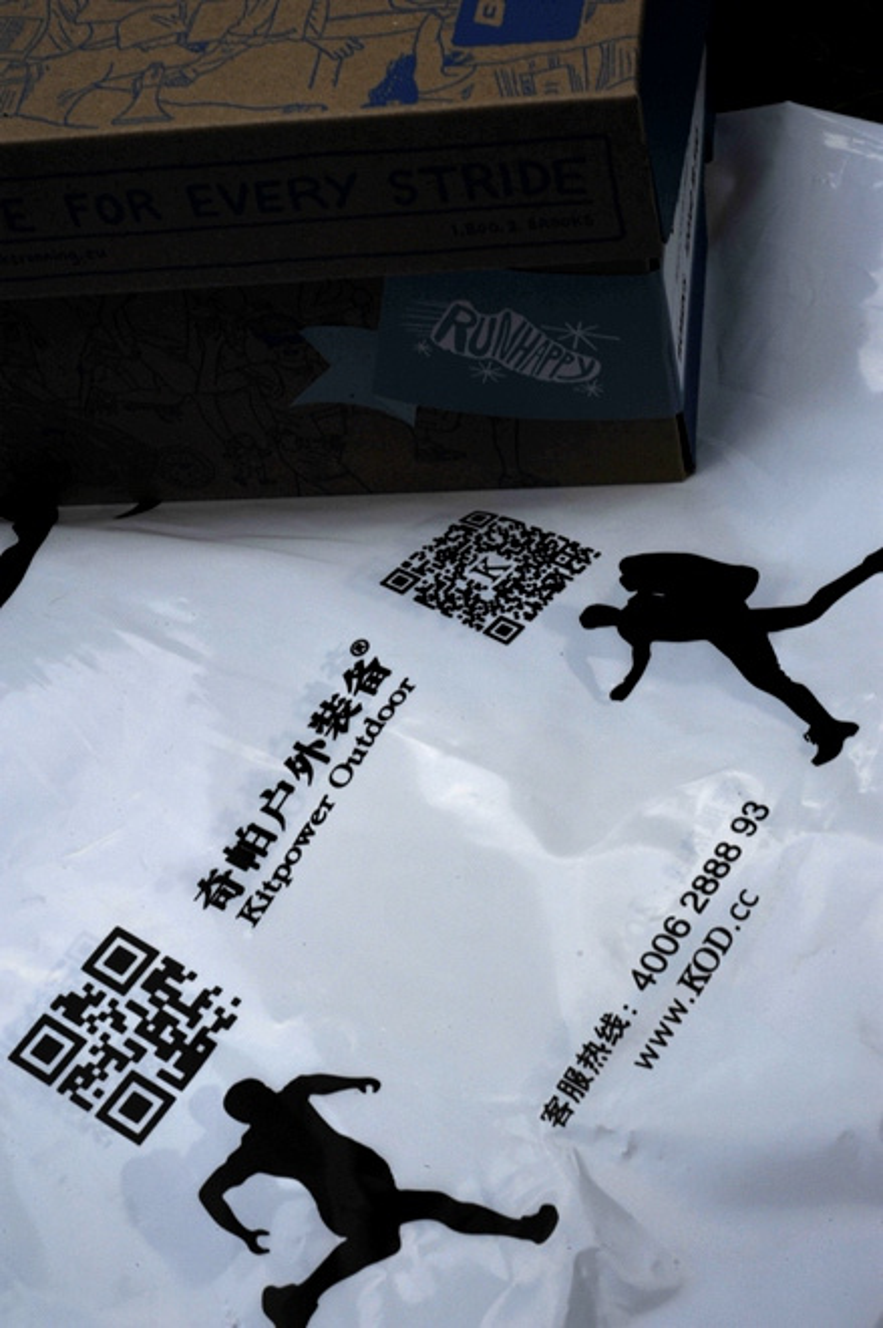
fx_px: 2027
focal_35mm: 55
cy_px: 664
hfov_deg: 24.6
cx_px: 442
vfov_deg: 36.3
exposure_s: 1/10
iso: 320
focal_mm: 55
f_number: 22
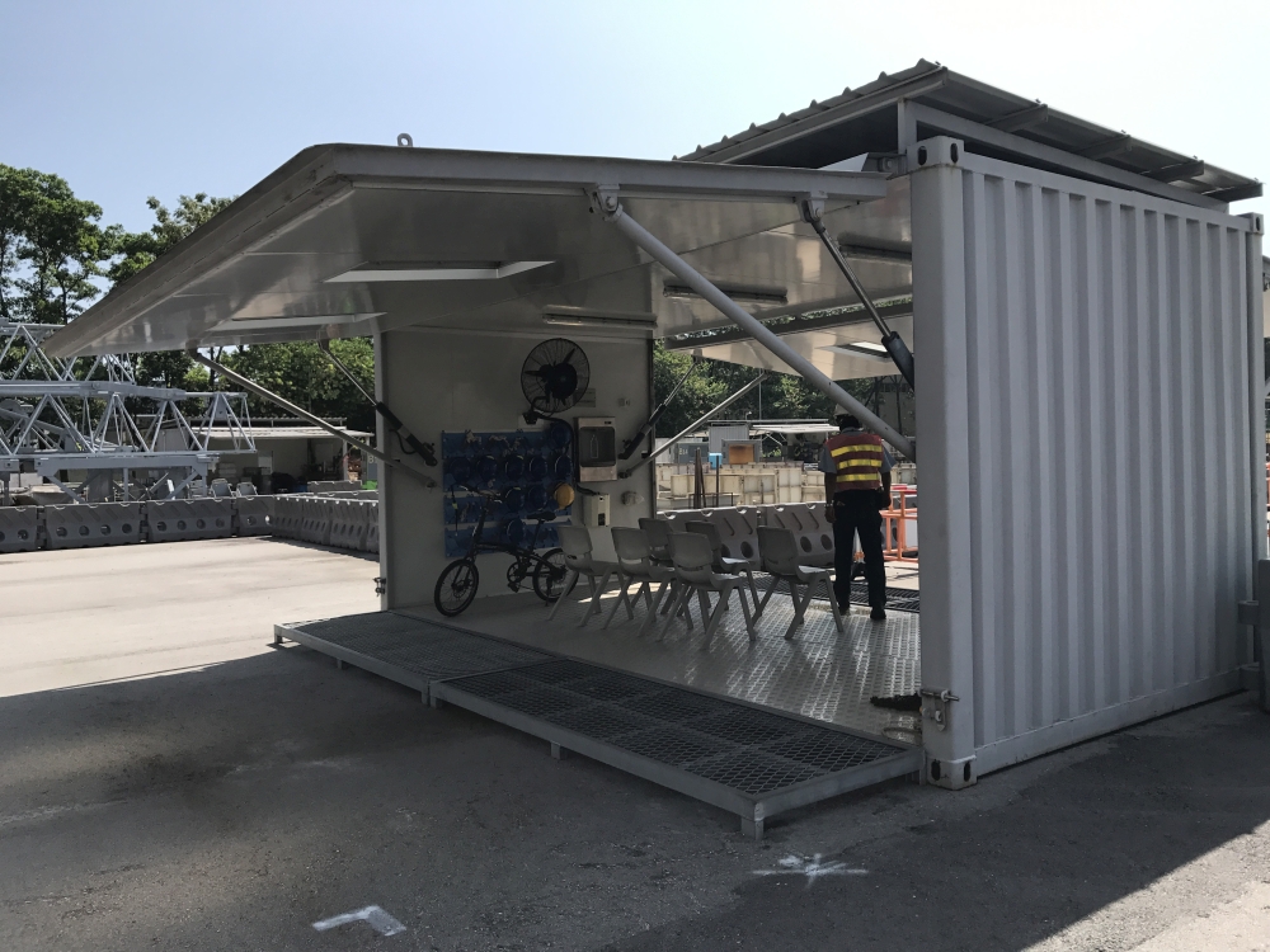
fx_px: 1027
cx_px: 635
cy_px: 476
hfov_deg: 63.4
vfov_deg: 49.7
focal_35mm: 28
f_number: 1.8
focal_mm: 3.99
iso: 20
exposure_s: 1/1953
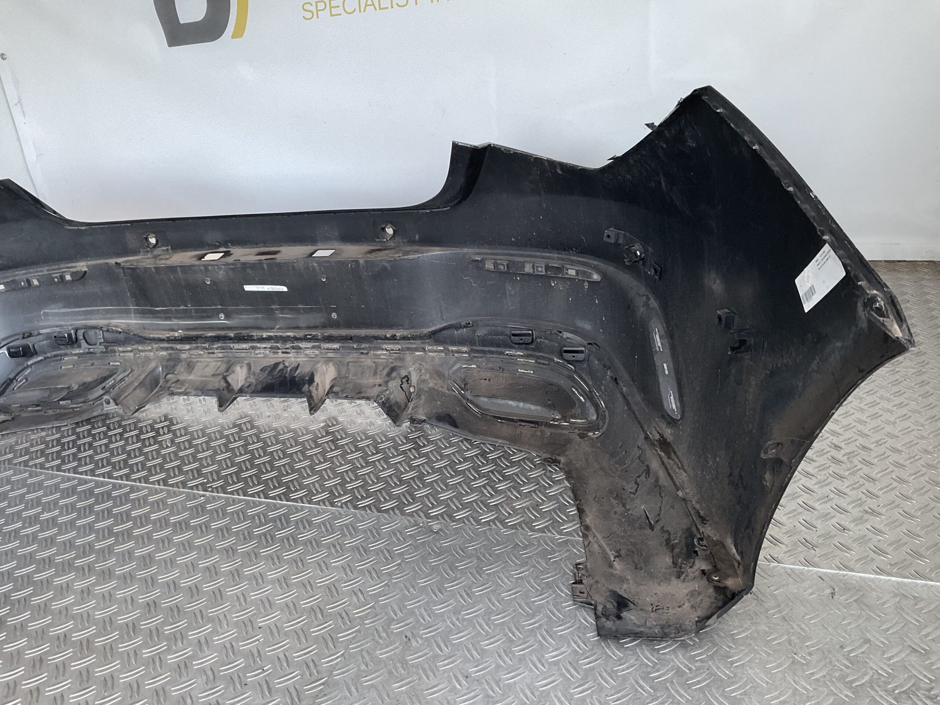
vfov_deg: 48.2
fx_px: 787
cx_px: 470
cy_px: 352
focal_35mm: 29
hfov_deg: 61.7
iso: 64
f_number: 1.8
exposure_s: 1/50
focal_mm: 3
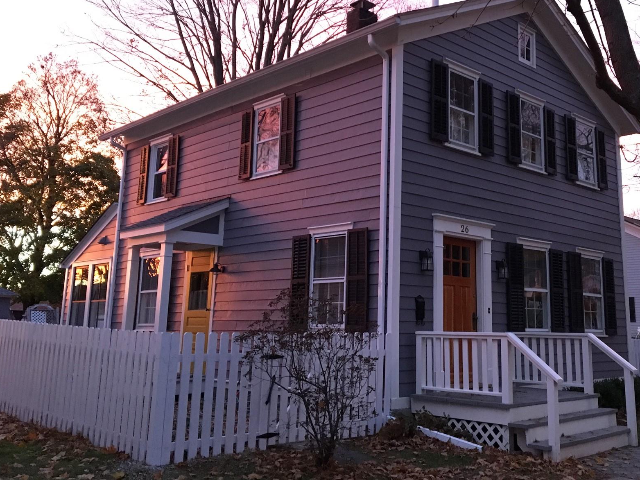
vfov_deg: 37.5
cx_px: 395
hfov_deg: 48.6
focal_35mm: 38
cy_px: 185
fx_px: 703
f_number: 2.2
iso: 250
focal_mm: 4.15
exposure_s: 1/15
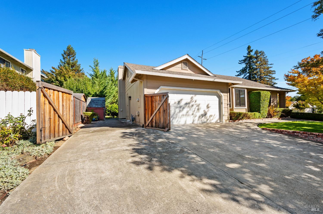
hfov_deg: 104.3
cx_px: 162
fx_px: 125
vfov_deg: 81.1
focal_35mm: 14
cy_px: 107
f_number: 9
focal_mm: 14
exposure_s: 1/80
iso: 100
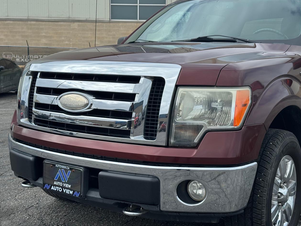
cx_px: 153
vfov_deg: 29.7
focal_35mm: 49
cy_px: 114
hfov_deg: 38.9
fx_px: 426
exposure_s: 1/3610
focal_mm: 6.76
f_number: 1.78
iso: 64
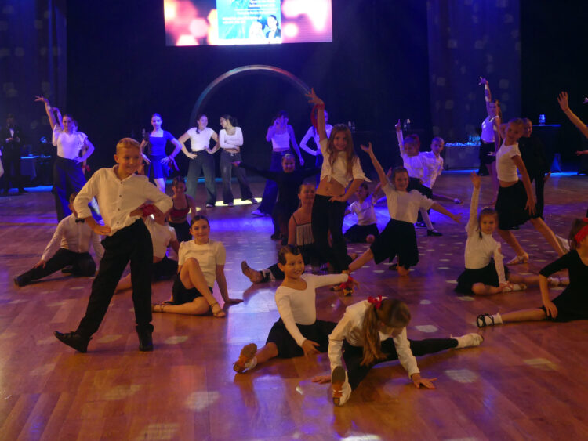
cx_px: 294
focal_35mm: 61
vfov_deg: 24.0
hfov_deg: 31.7
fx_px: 1036
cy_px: 220
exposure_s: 1/80
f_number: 2.8
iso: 500
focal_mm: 10.9
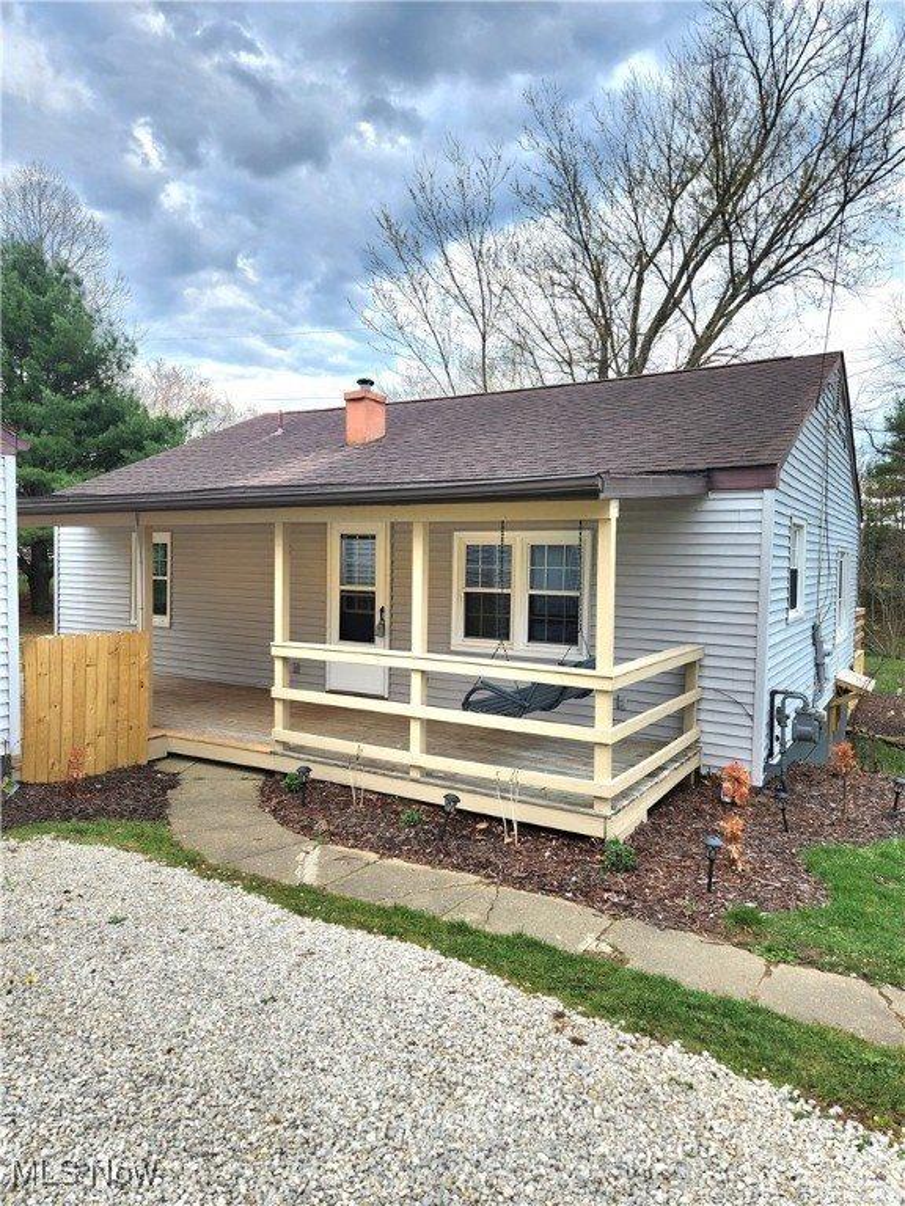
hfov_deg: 58.9
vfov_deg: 73.9
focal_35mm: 23
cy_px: 603
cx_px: 452
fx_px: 802
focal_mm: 5.4
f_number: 1.8
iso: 20
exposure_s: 1/270
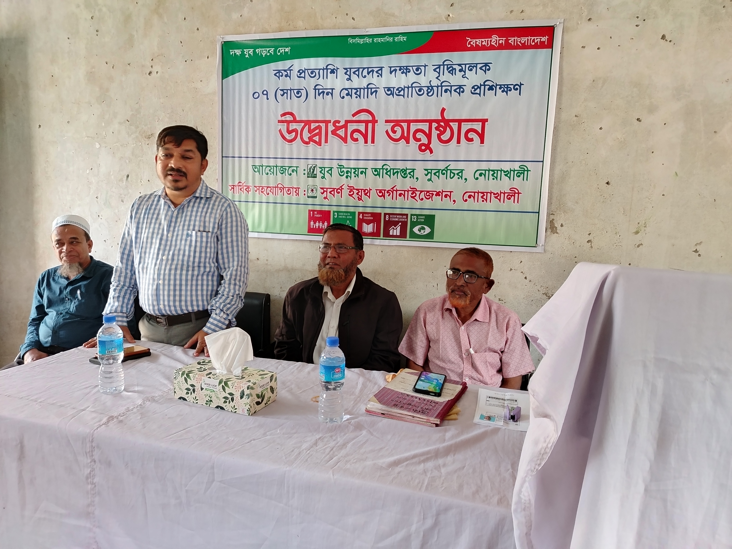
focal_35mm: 24
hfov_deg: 71.6
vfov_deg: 56.8
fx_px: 508
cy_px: 274
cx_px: 366
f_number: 1.75
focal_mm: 5.25
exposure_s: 1/20
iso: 1400
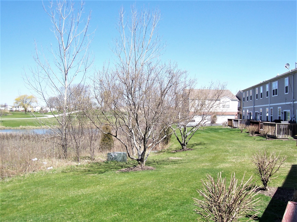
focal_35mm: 34
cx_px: 148
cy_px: 111
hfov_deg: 54.0
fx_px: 292
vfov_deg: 41.8
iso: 80
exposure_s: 1/250
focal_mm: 5.6
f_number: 5.6
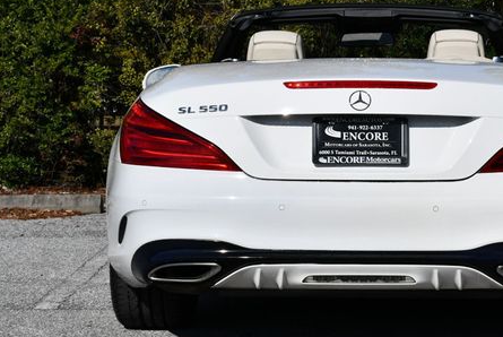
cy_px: 136
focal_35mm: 115
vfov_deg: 11.9
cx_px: 354
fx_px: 1609
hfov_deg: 17.7
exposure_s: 1/500
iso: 100
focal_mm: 40
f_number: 11
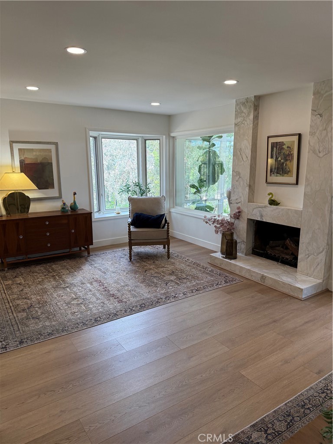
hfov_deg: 56.8
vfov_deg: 71.6
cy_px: 222
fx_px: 308
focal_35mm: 24
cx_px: 166
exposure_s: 1/225
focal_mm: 6.76
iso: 160
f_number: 1.78
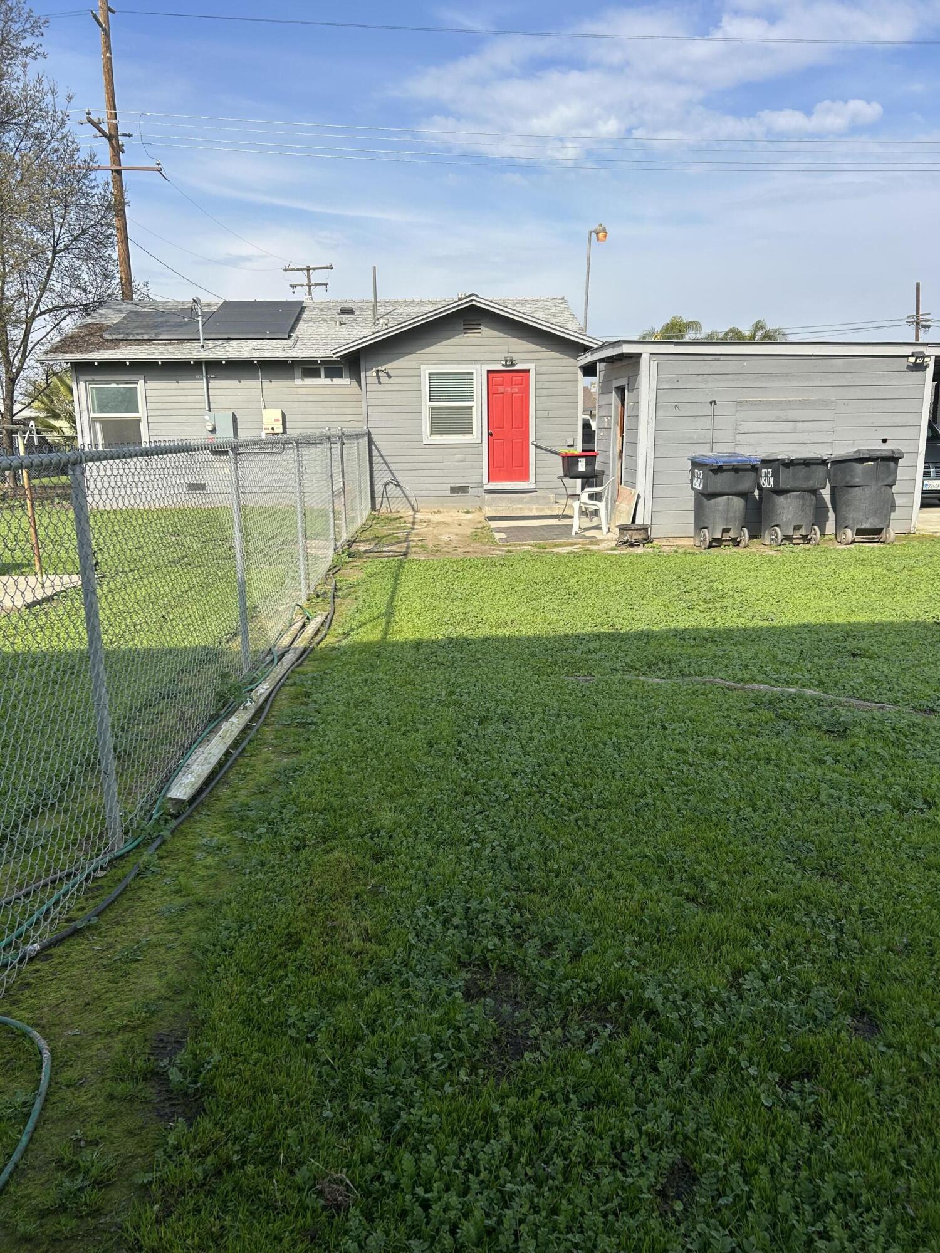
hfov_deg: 53.1
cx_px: 470
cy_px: 626
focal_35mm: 26
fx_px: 941
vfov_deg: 67.3
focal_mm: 5.7
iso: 50
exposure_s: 1/3257
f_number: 1.5
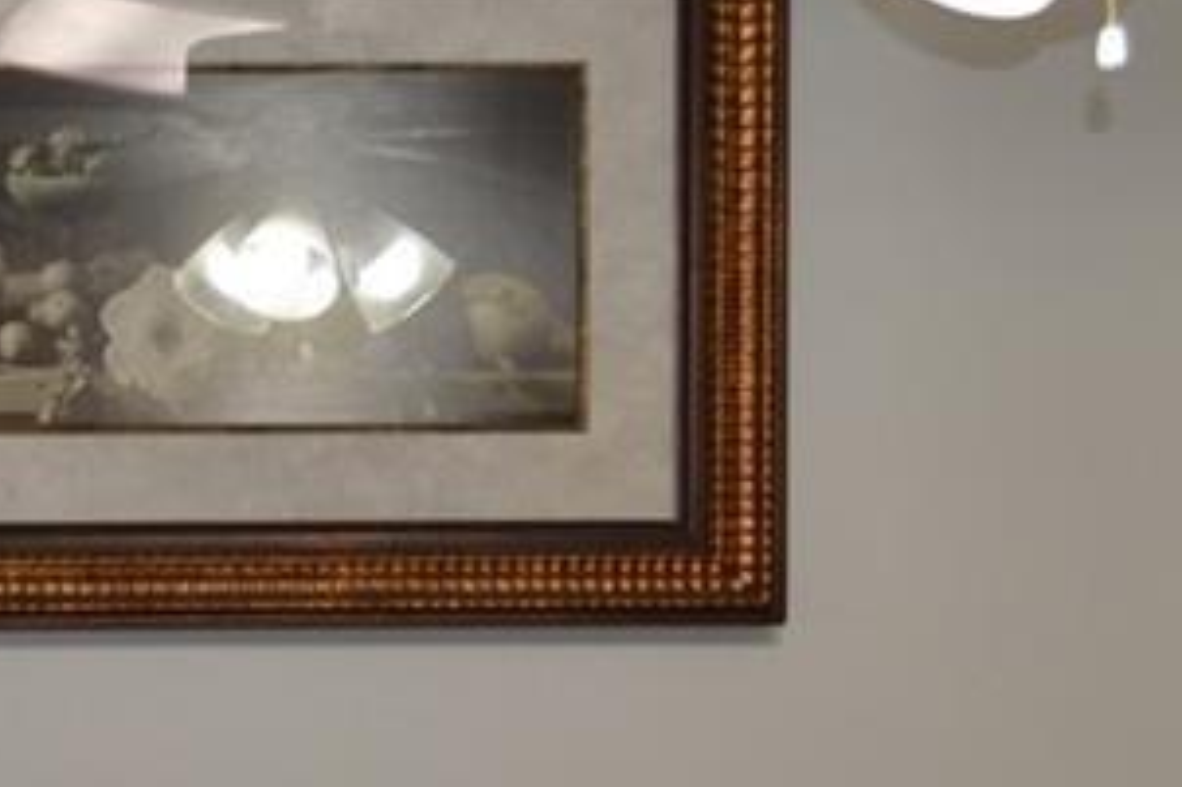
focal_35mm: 122
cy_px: 936
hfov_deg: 16.3
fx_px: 4003
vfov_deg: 11.0
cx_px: -125
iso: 400
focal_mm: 24
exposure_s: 1/60
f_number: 4
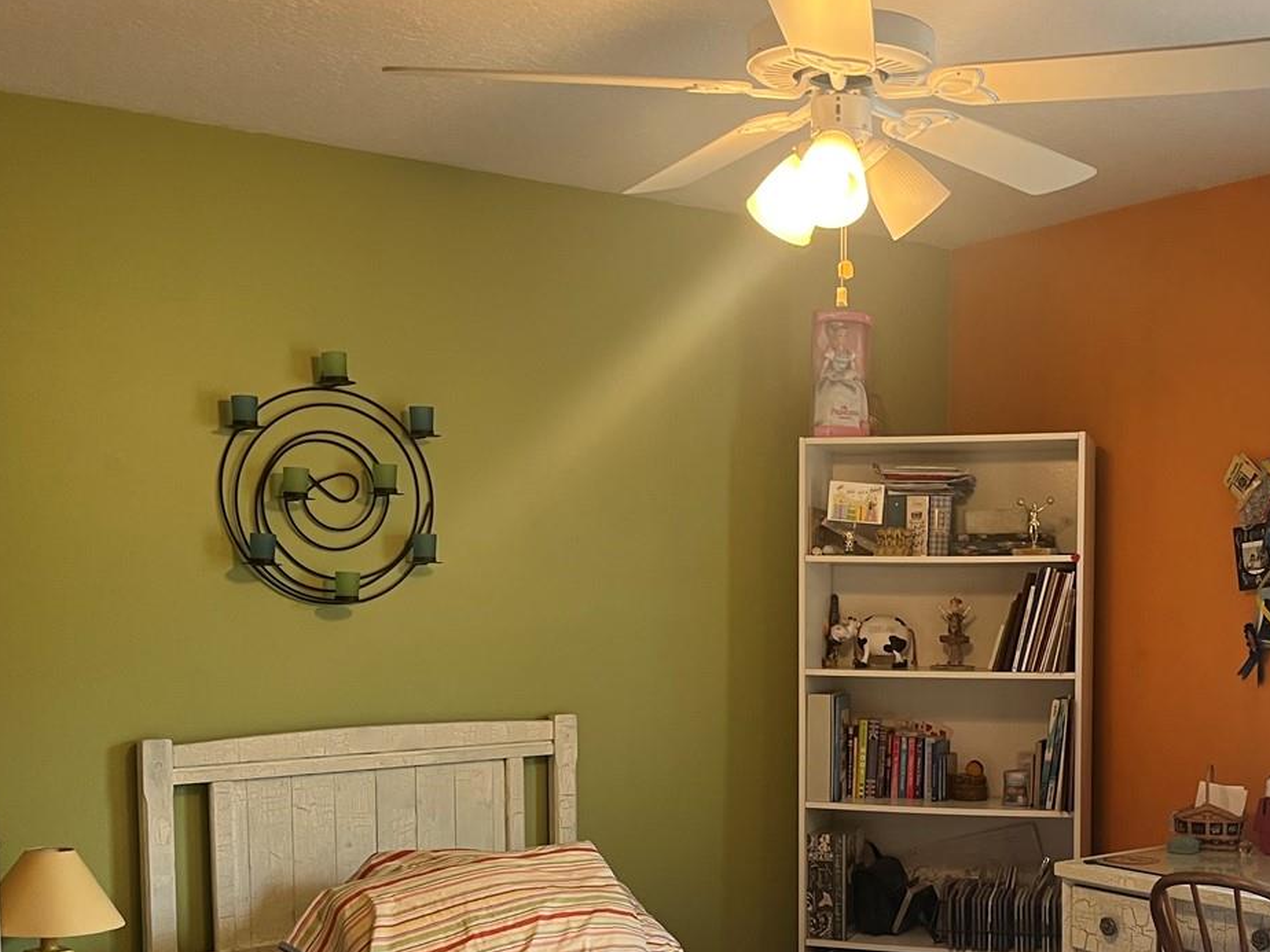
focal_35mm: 45
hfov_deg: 41.4
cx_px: 866
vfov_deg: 31.6
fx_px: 1651
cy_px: 721
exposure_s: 1/60
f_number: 1.6
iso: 100
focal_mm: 5.1
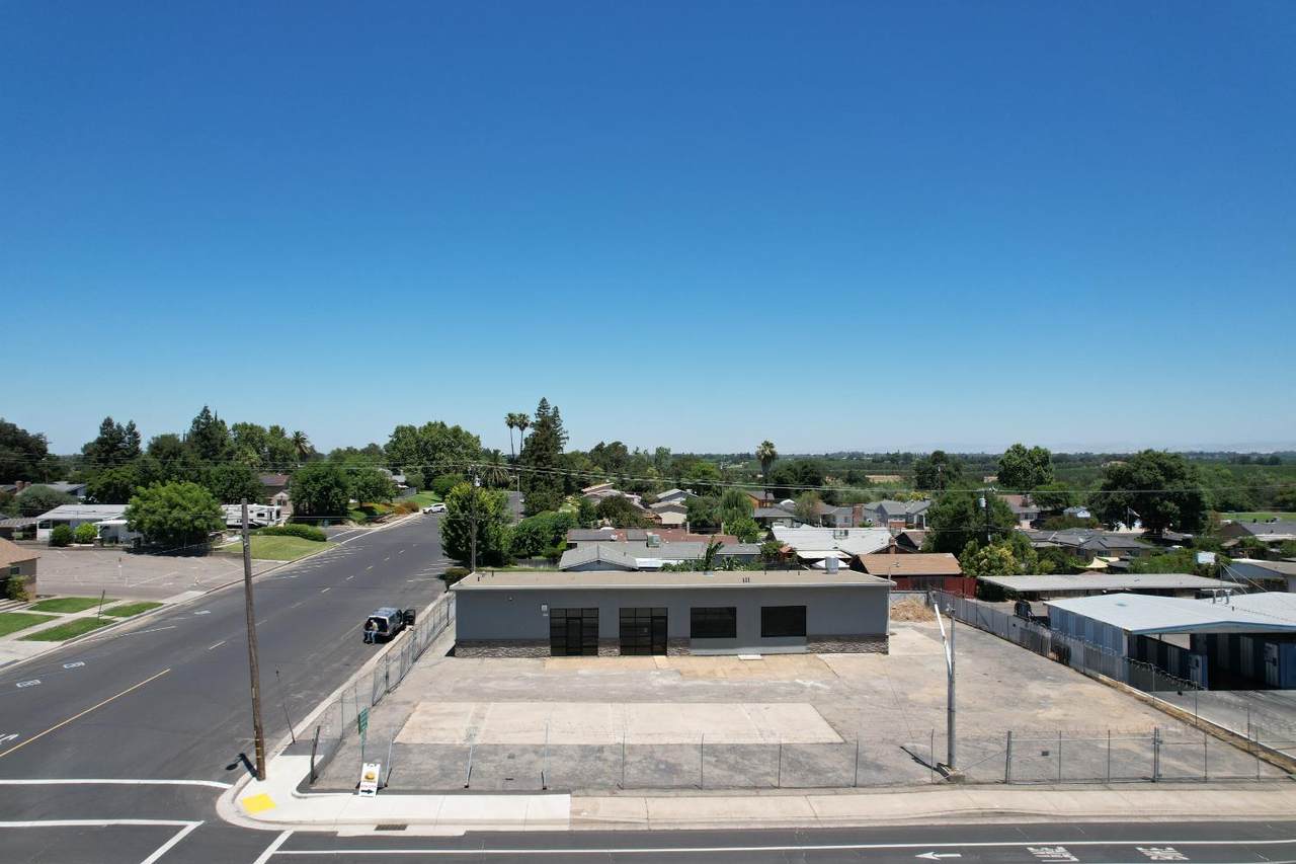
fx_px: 792
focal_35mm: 22
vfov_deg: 57.2
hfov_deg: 78.6
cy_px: 432
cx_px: 648
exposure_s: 1/2000
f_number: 2.8
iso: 100
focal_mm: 8.38
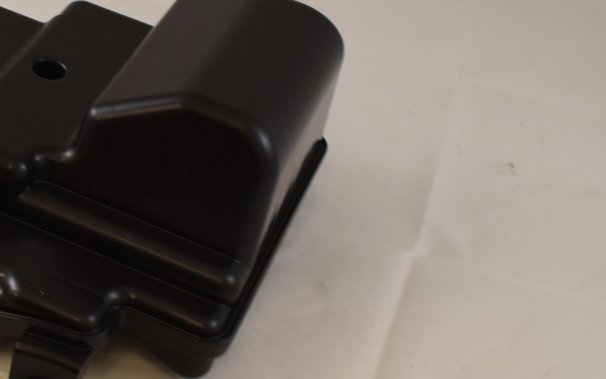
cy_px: 147
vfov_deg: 16.3
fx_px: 1321
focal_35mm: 80
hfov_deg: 25.1
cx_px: 62
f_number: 8
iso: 640
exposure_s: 1/60
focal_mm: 28
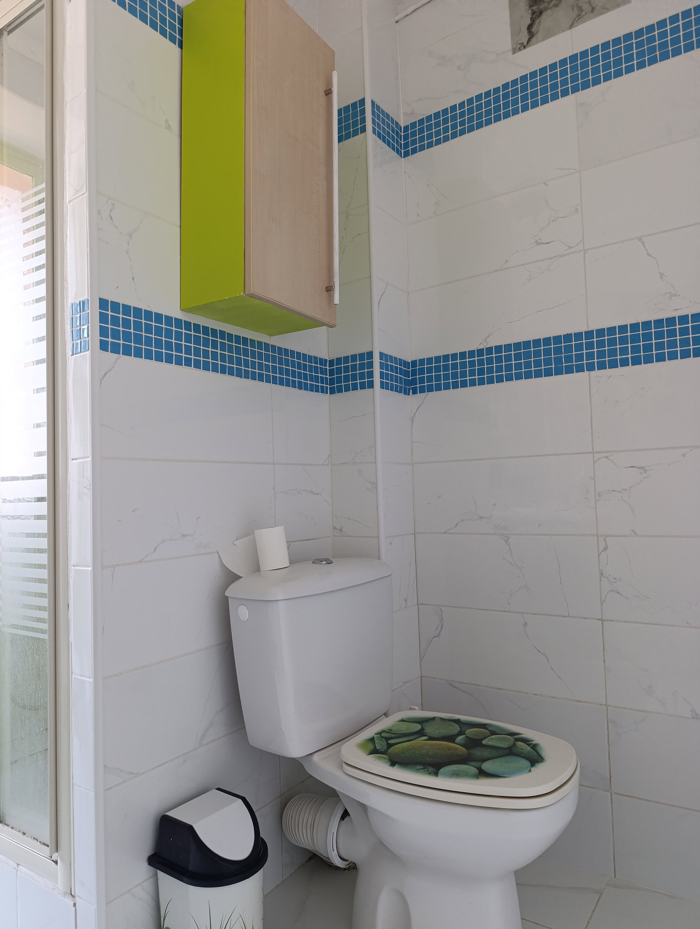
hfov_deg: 59.0
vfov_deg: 73.8
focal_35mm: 23
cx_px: 350
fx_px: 619
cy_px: 464
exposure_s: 1/100
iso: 640
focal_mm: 6.14
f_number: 1.6
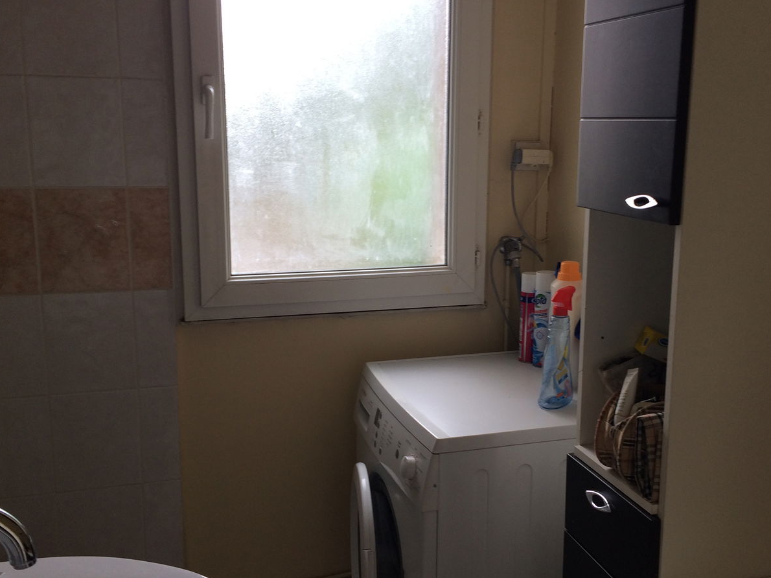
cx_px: 437
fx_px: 868
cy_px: 310
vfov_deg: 36.8
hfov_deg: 47.7
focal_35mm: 39
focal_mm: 4.15
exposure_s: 1/33
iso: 40
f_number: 2.2
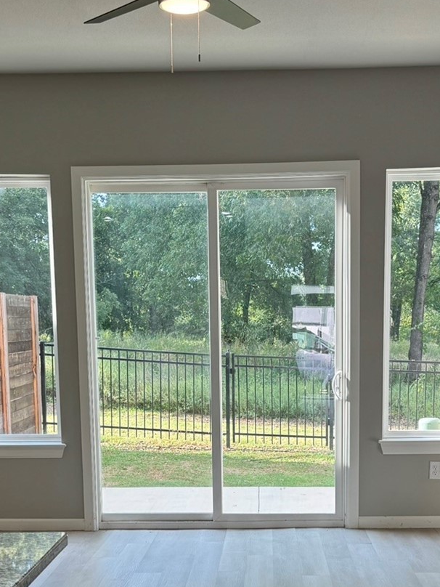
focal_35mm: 57
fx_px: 966
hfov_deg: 25.7
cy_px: 450
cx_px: 232
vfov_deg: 33.0
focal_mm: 6.76
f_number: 1.78
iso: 50
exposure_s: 1/128
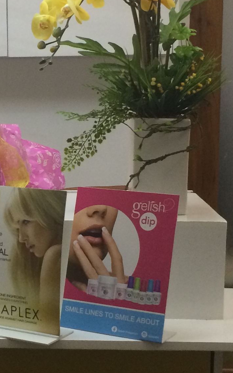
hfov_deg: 14.5
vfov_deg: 23.3
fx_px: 904
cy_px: 186
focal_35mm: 89
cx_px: 2
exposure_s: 1/30
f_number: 2.2
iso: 160
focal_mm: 4.15
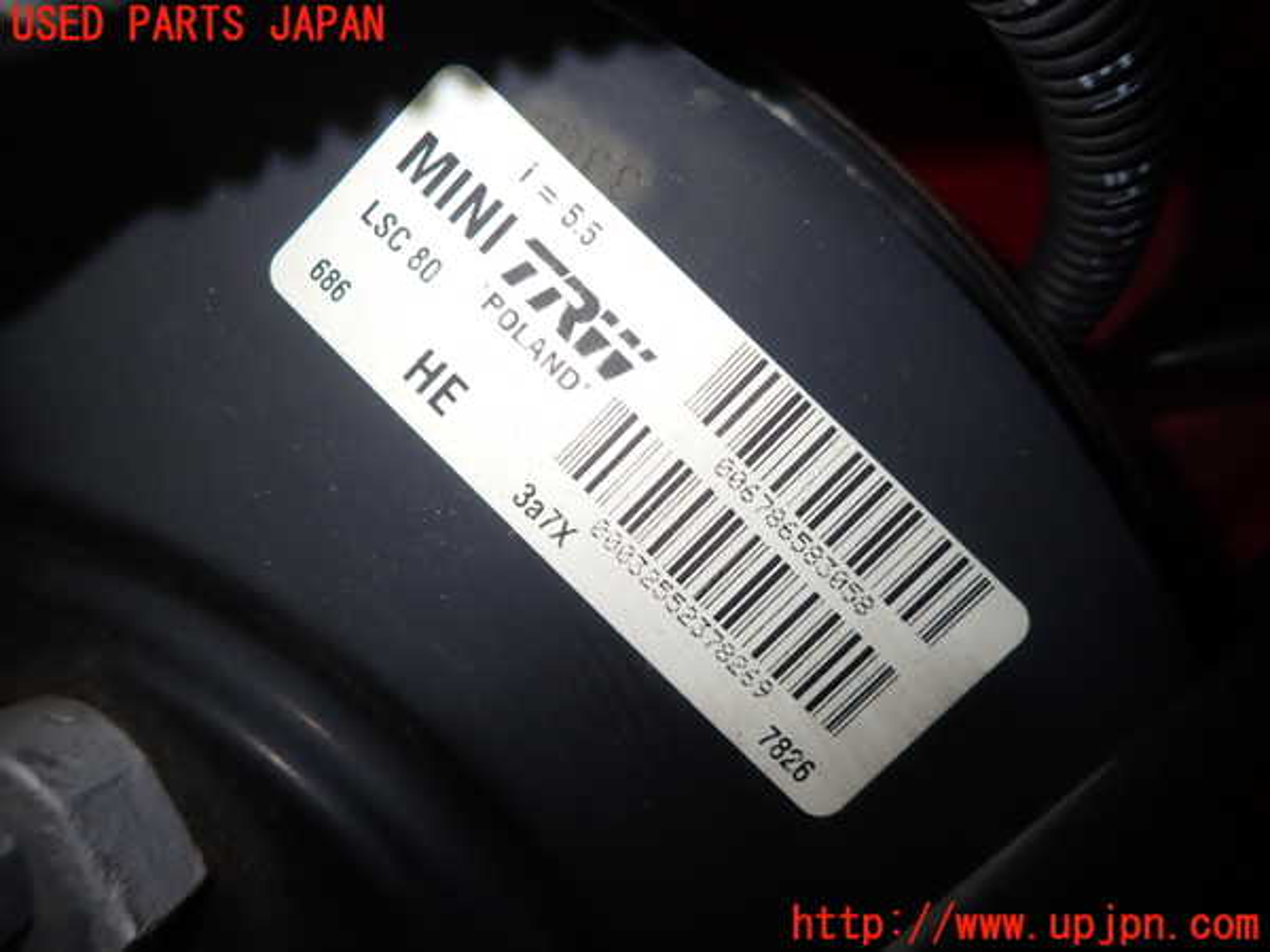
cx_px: 635
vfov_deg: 54.9
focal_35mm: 25
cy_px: 476
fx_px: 917
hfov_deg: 69.4
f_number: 2
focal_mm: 4.5
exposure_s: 1/60
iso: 125
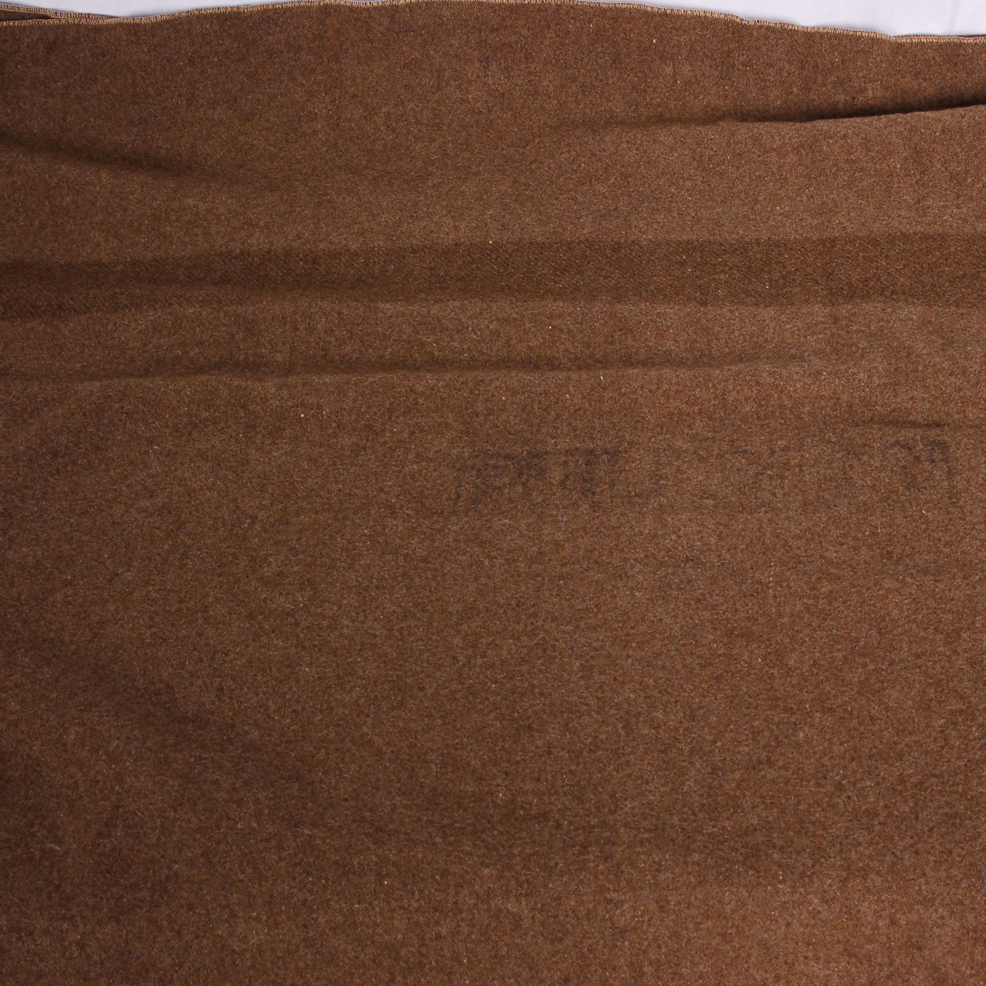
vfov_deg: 31.6
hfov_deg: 31.3
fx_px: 1740
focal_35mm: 54
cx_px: 682
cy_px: 492
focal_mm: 28
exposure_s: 1/125
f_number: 13
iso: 200
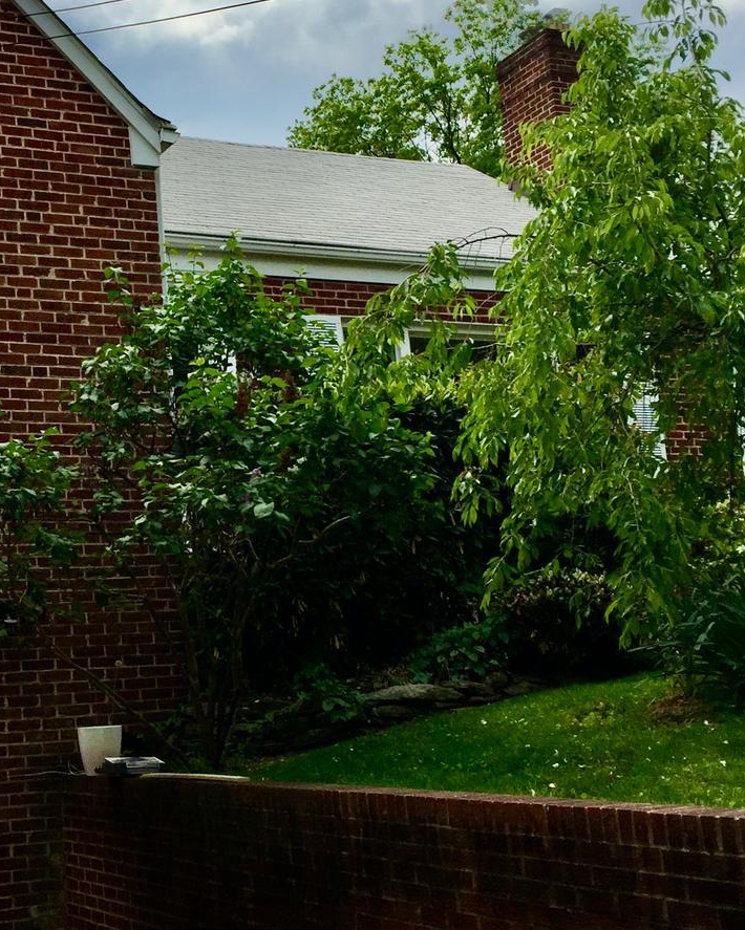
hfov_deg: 30.3
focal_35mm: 49
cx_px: 188
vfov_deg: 38.0
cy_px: 436
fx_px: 1350
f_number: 2.2
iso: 32
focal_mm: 4.15
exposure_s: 1/3049
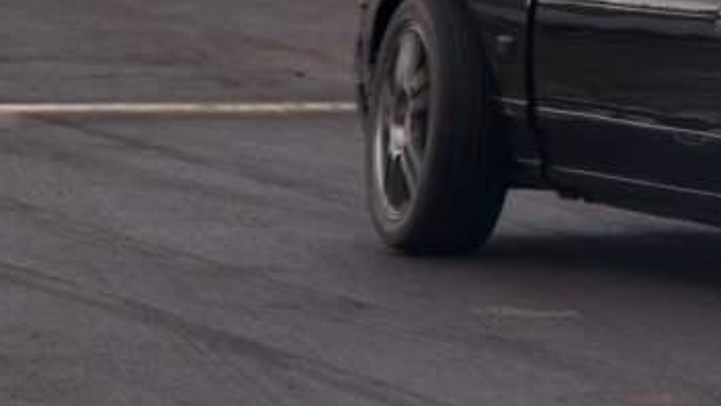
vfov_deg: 1.8
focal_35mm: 684
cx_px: 944
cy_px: 105
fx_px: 13077
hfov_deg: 3.2
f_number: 10
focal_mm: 150
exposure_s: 1/160
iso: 400
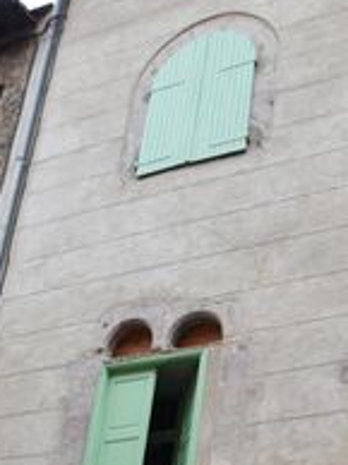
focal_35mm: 60
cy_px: 496
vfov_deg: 29.5
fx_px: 804
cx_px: 316
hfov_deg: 23.7
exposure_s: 1/250
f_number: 8
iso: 280
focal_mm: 11.5
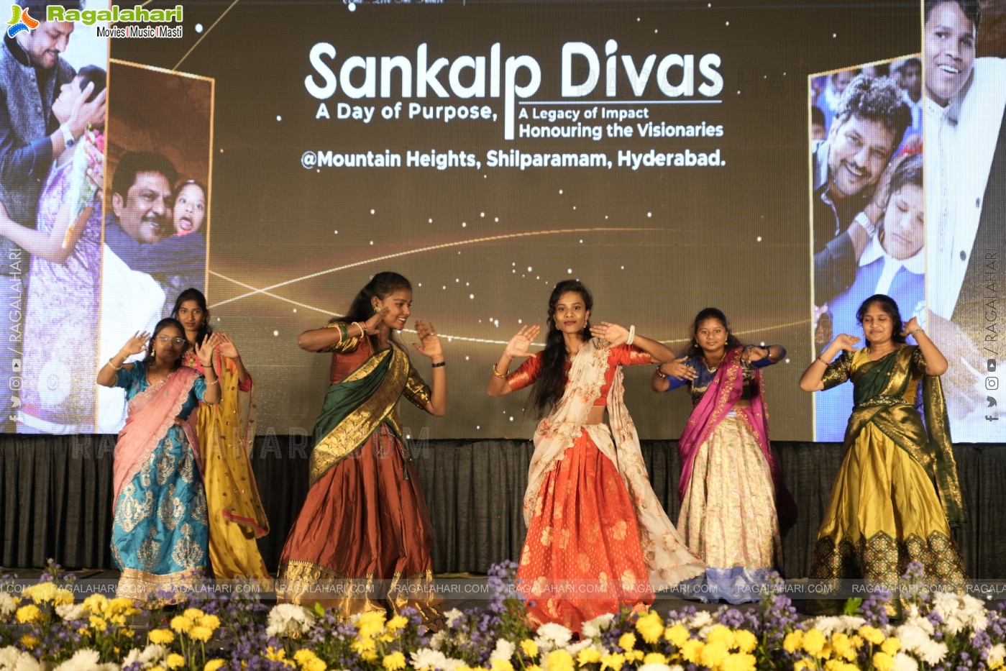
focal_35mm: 63
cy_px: 336
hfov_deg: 31.9
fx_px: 1761
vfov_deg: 21.6
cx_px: 503
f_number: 4
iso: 800
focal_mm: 63
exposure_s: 1/200
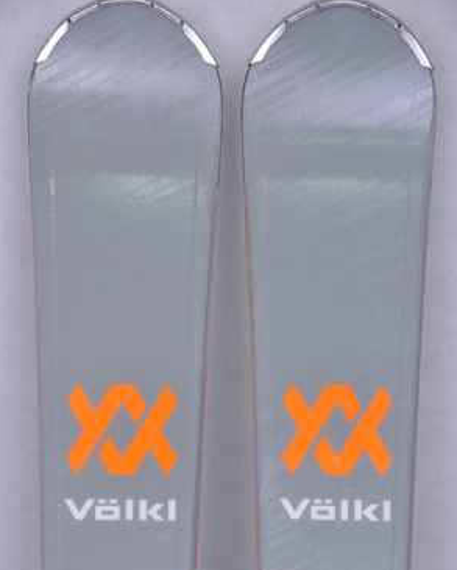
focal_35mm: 182
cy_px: 346
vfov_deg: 10.6
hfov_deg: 8.5
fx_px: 3069
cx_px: 228
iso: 3200
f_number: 8
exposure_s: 1/125
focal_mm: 105
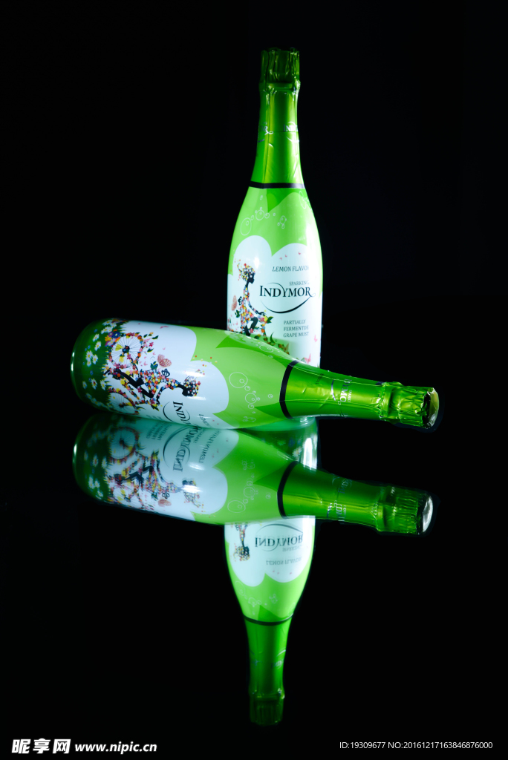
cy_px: 380
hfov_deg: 27.0
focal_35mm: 50
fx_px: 1057
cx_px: 254
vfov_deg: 39.6
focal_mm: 50
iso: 100
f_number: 7.1
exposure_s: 1/125
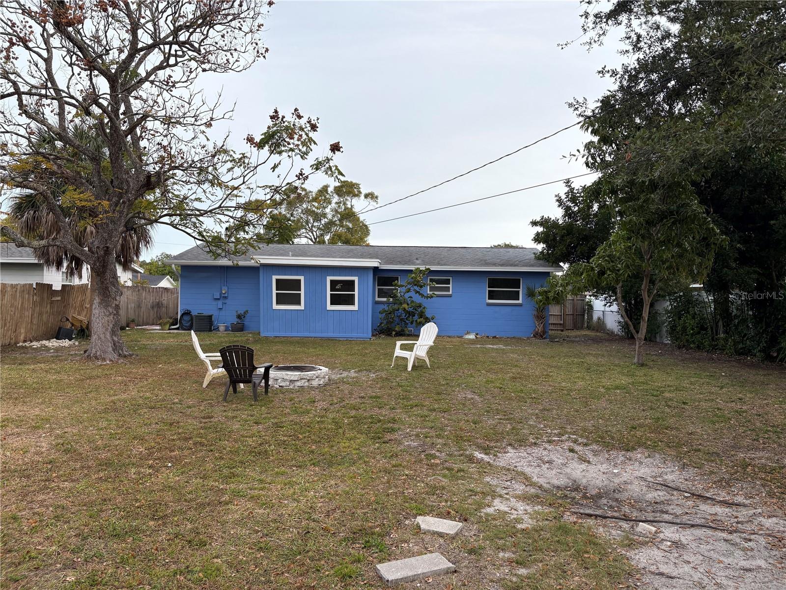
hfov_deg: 67.3
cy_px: 295
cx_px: 393
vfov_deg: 53.1
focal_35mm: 26
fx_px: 590
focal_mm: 5.96
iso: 50
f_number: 1.6
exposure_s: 1/959
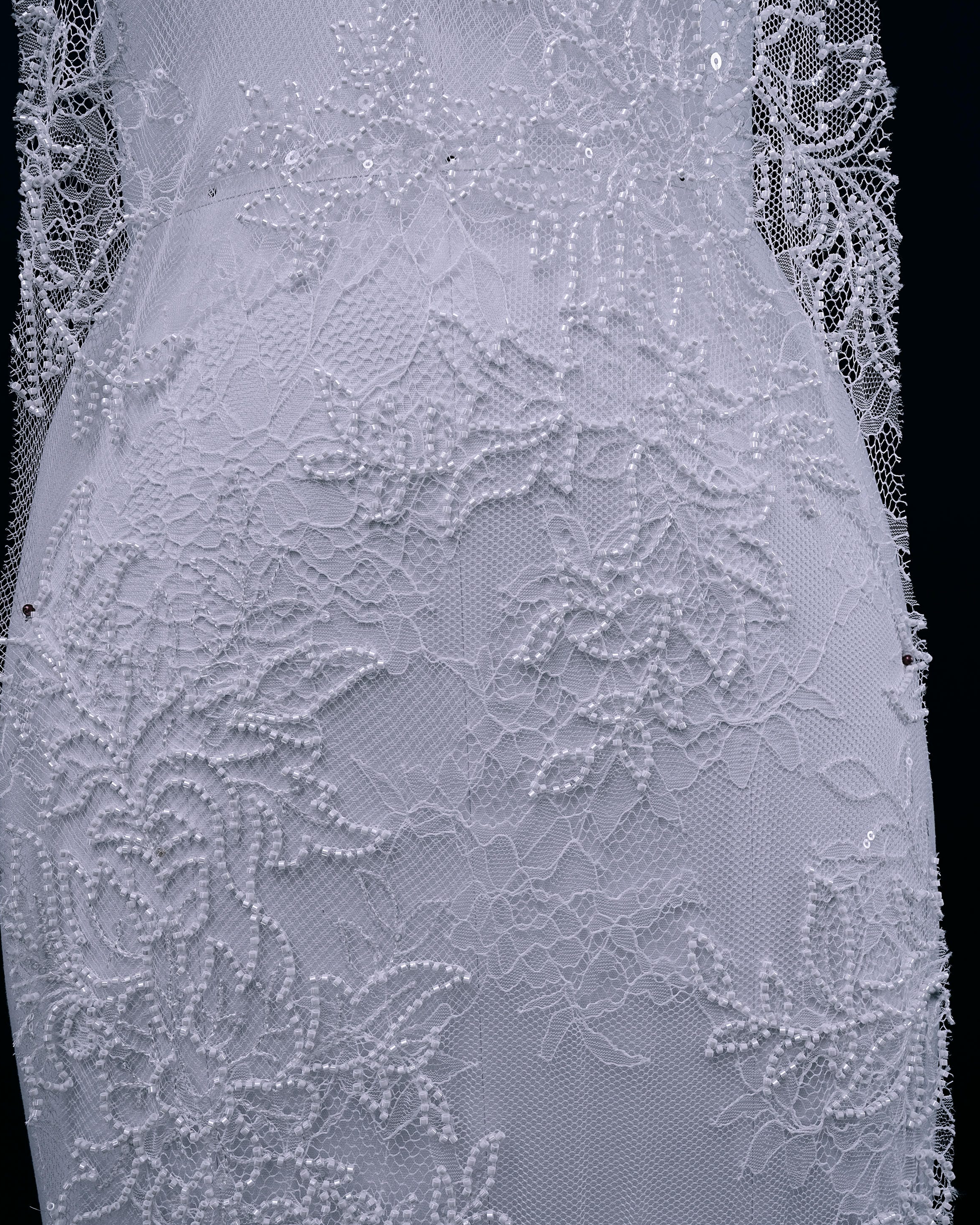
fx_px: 1269
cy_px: 669
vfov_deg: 51.5
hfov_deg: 42.2
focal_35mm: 35
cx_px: 489
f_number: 11
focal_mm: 31
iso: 100
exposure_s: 1/125
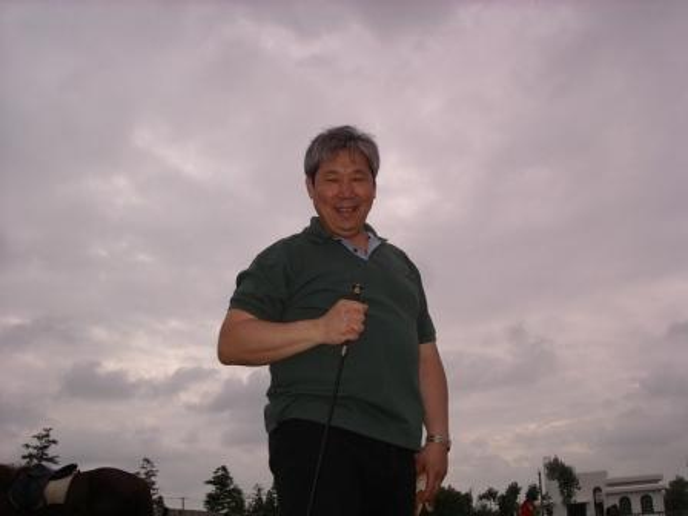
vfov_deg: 37.7
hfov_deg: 49.0
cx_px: 344
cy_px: 258
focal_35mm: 38
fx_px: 755
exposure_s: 1/500
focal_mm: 5.8
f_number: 4.8
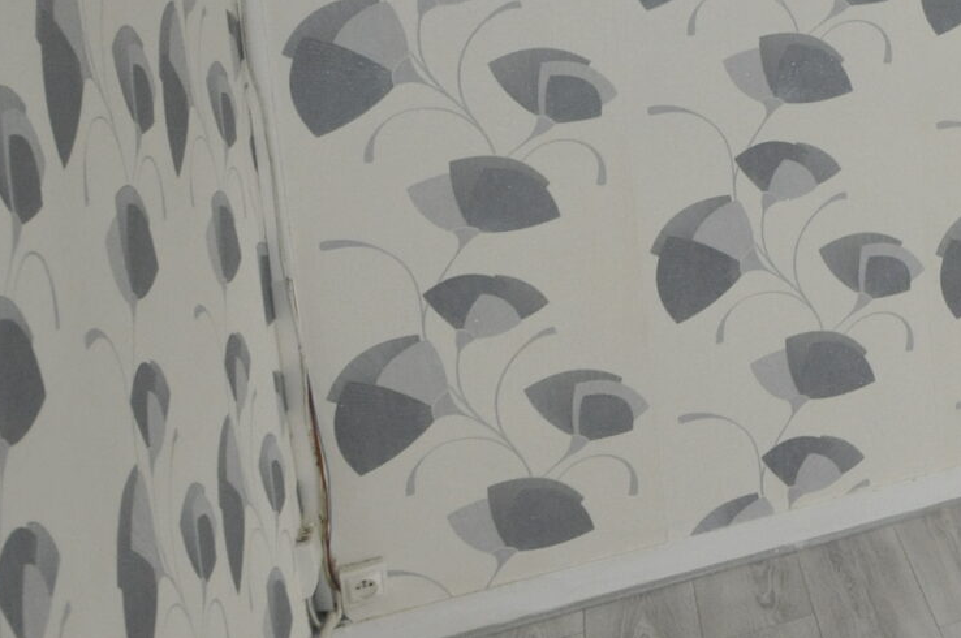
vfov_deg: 24.6
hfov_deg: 25.2
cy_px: -20
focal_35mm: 52
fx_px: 1386
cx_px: 1550
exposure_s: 1/160
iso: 800
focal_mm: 10
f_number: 5
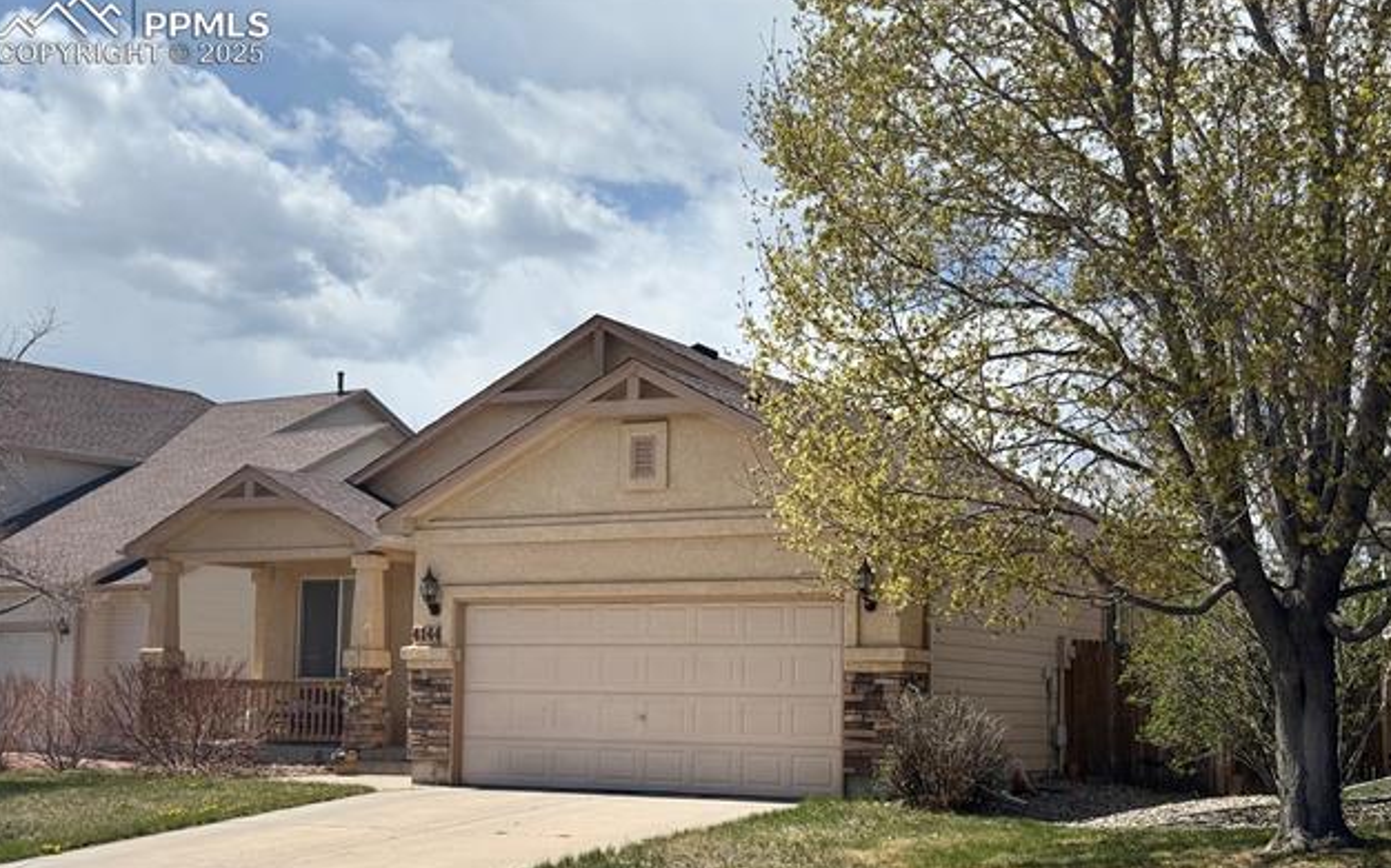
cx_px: 702
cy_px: 518
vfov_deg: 24.8
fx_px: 1971
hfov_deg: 38.9
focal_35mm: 52
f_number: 1.78
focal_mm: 6.76
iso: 64
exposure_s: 1/7092
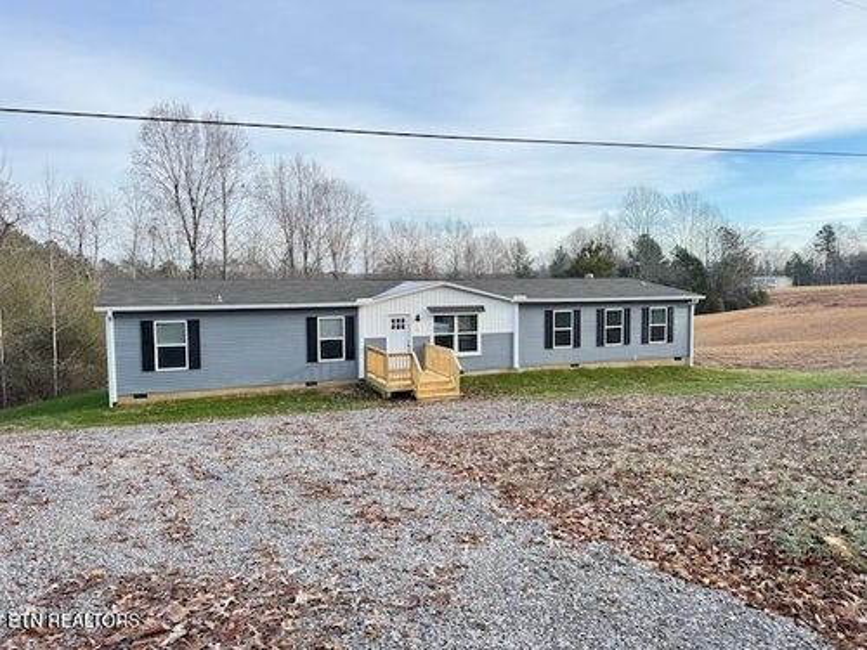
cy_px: 325
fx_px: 601
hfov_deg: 71.6
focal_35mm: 24
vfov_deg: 56.8
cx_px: 434
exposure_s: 1/723
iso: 80
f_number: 1.78
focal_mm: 6.76
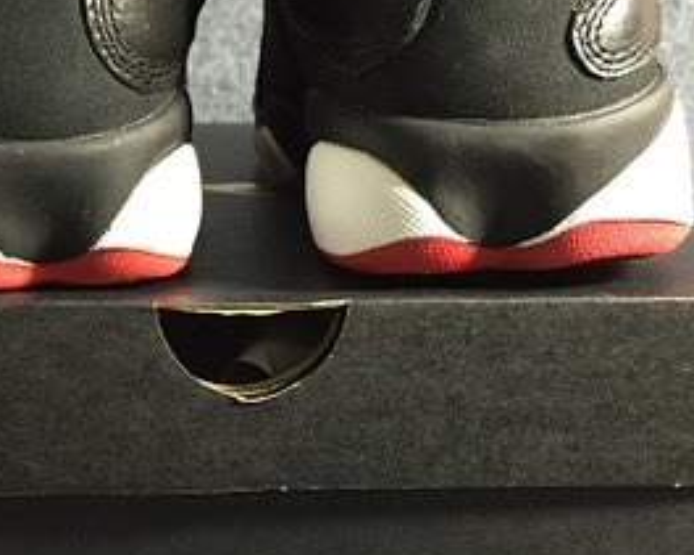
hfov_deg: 31.6
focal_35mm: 59
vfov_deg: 25.8
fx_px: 1211
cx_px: 200
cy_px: 291
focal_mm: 4.15
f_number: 2.2
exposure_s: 1/33
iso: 250
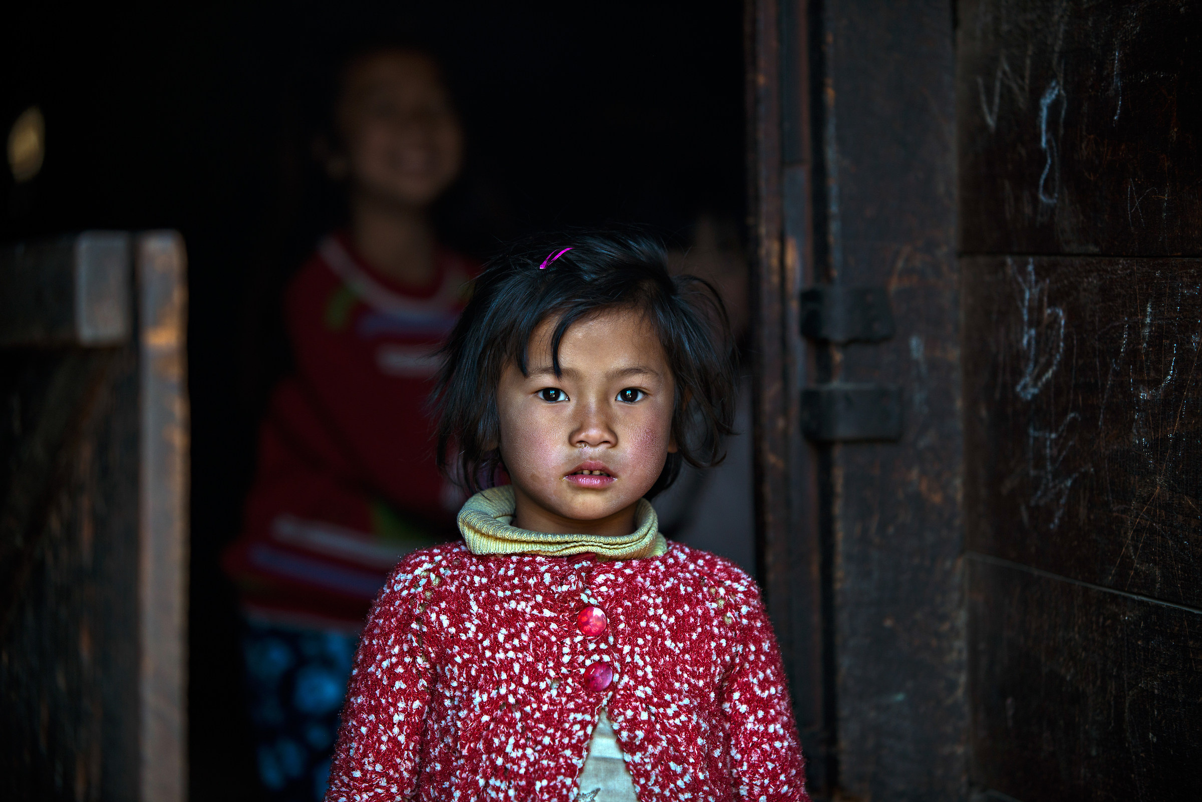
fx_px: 4007
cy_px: 401
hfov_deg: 17.1
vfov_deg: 11.4
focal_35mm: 120
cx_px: 601
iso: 200
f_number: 2.8
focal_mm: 120
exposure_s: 1/200
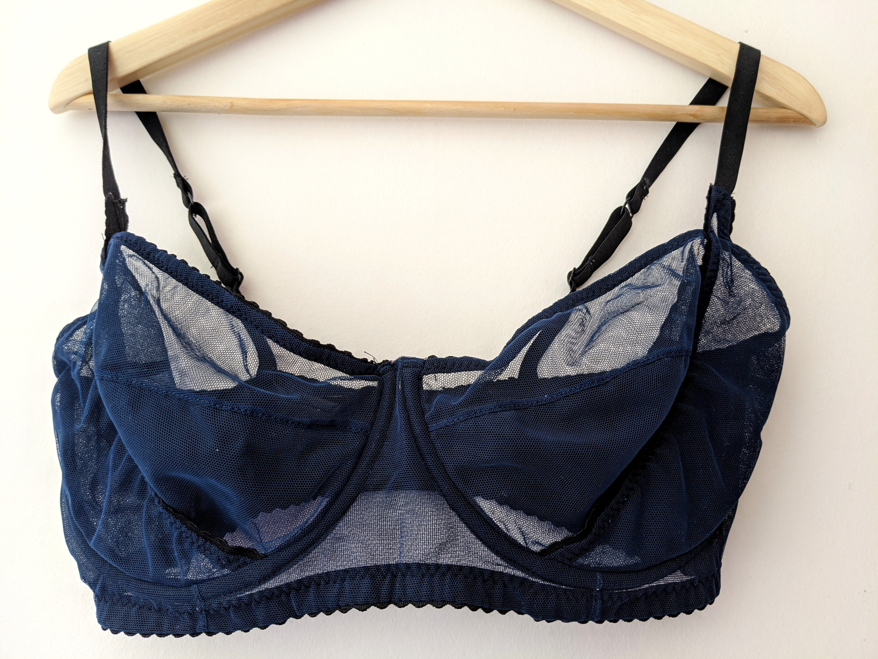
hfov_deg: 65.3
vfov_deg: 51.4
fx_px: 685
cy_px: 330
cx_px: 439
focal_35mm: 27
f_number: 1.73
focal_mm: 4.38
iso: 126
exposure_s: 1/23.8
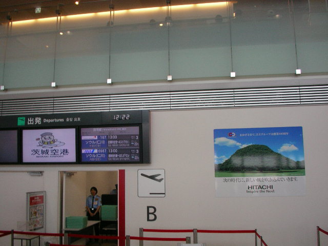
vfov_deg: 38.7
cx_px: 164
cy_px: 123
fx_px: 351
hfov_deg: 50.1
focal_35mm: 37
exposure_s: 1/40
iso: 100
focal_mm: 5.7
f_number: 2.8
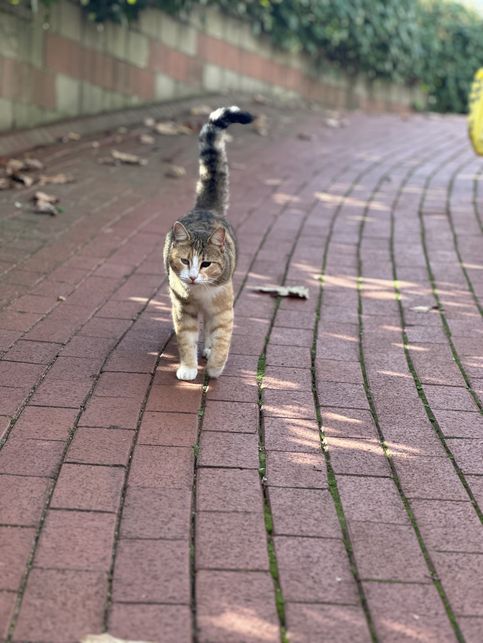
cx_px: 242
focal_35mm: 77
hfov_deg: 19.1
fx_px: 1433
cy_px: 322
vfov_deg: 25.3
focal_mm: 9
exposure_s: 1/121
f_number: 2.8
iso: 40
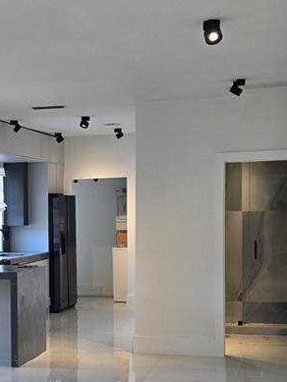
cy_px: 249
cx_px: -11
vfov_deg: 27.3
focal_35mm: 71
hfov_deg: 20.0
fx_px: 784
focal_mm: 6.3
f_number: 1.7
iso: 80
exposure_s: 1/120
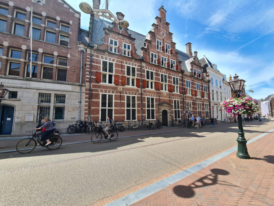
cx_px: 137
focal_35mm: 13
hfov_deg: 106.2
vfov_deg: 89.9
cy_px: 103
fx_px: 103
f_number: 2.2
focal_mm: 2.2
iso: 50
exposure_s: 1/830
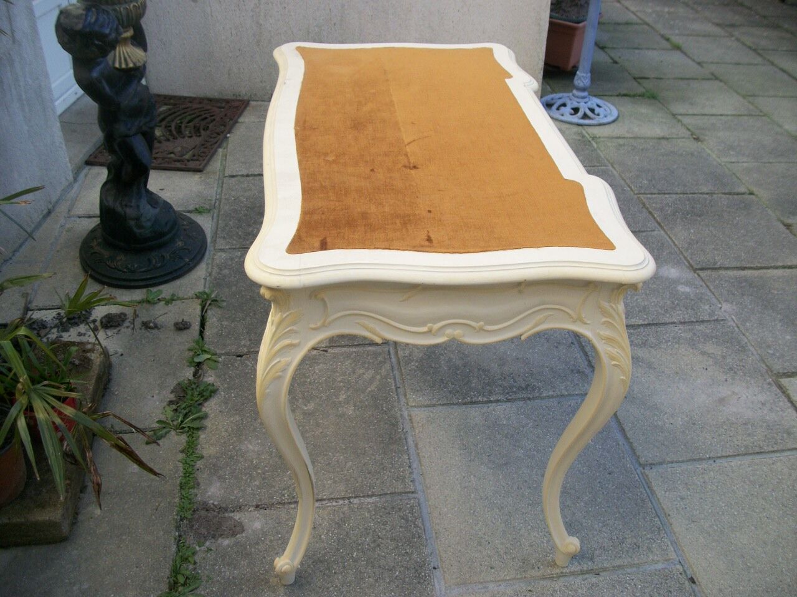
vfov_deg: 44.2
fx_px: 737
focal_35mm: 32
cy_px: 298
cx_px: 398
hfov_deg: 56.8
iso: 80
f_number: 2.9
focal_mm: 5.7
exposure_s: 1/320
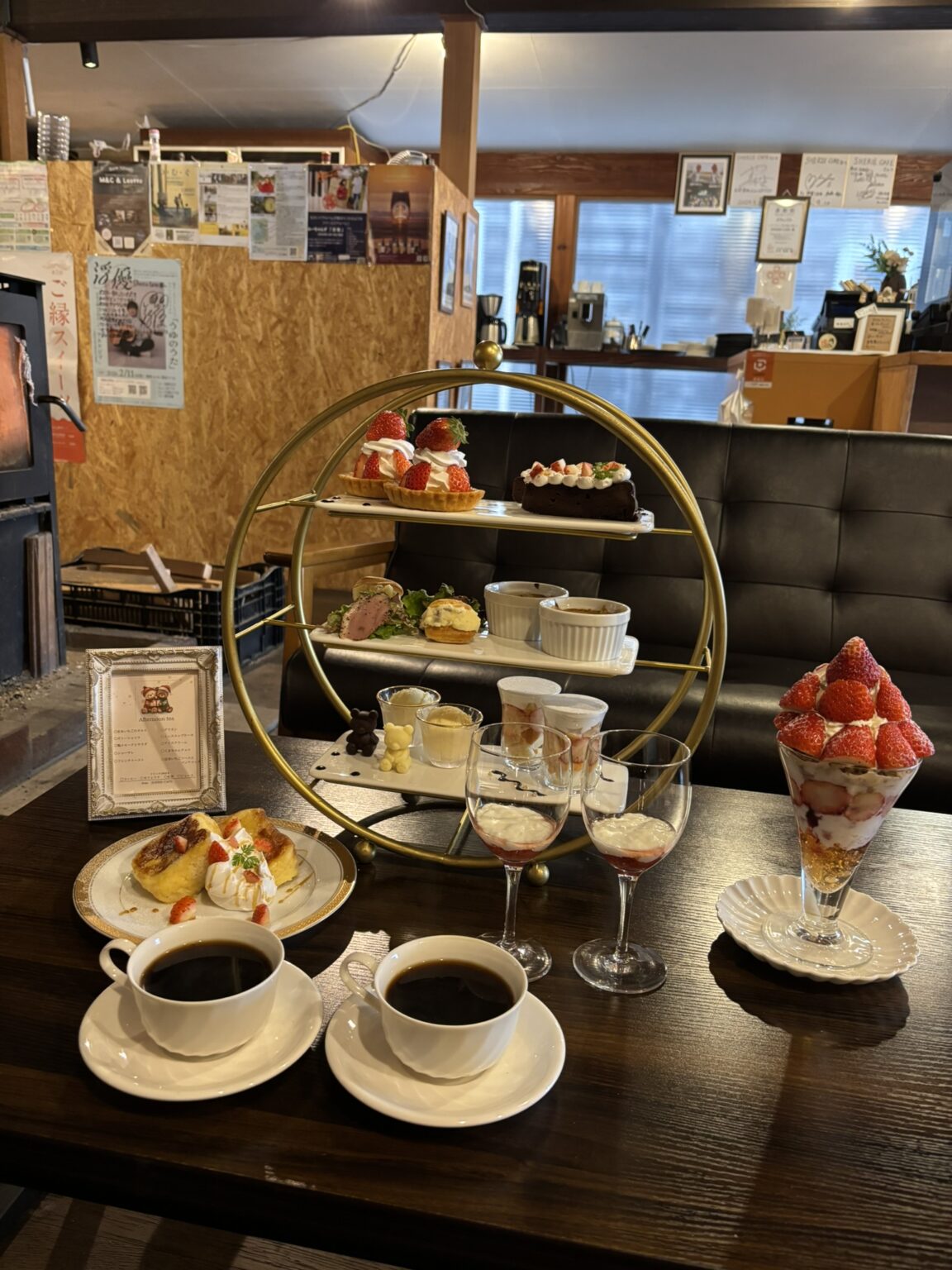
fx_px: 953
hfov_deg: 53.1
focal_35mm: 26
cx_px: 476
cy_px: 635
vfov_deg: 67.3
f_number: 1.6
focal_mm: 5.96
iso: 400
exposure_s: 1/40
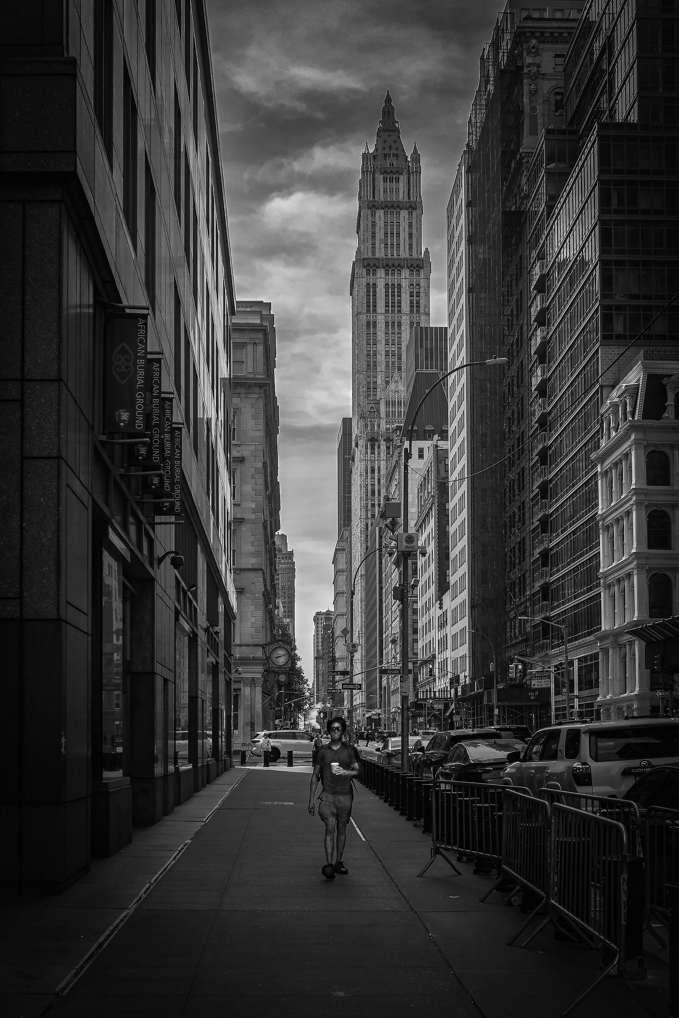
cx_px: 340
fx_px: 997
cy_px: 509
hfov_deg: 37.6
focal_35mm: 35
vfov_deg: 54.1
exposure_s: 1/250
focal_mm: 23.5
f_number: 13
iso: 250
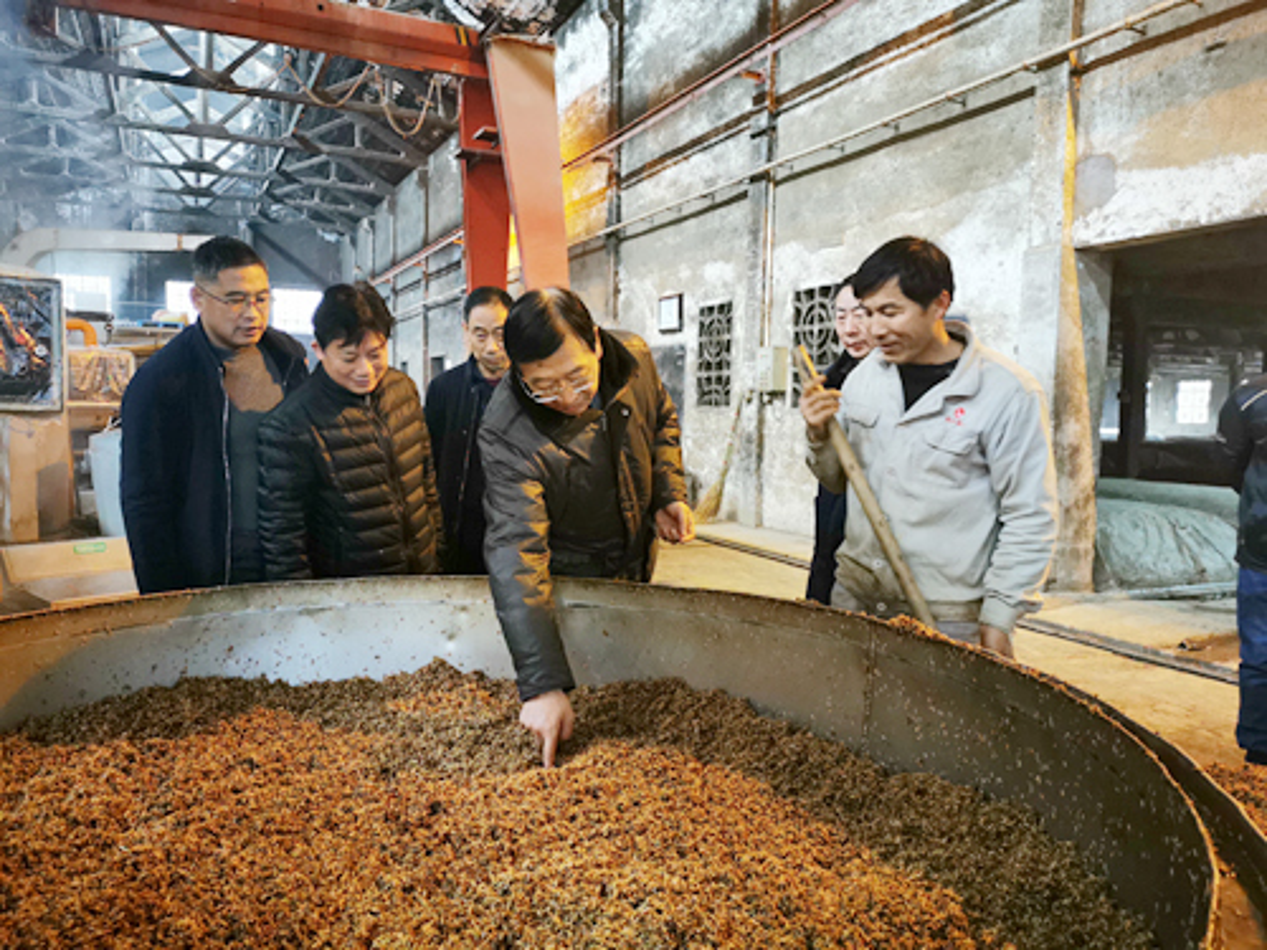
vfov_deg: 51.4
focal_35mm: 27
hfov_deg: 65.3
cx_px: 634
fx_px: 988
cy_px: 475
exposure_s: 1/33.3
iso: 500
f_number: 1.8
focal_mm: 5.58
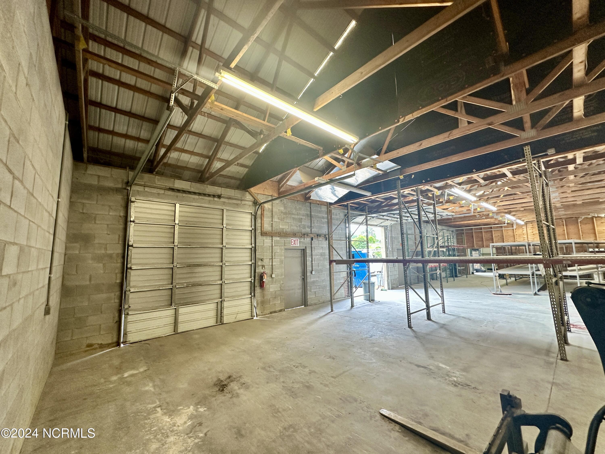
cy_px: 227
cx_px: 302
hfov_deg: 102.1
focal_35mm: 14
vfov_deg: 85.7
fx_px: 245
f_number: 2.2
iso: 200
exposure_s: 1/60
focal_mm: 2.22
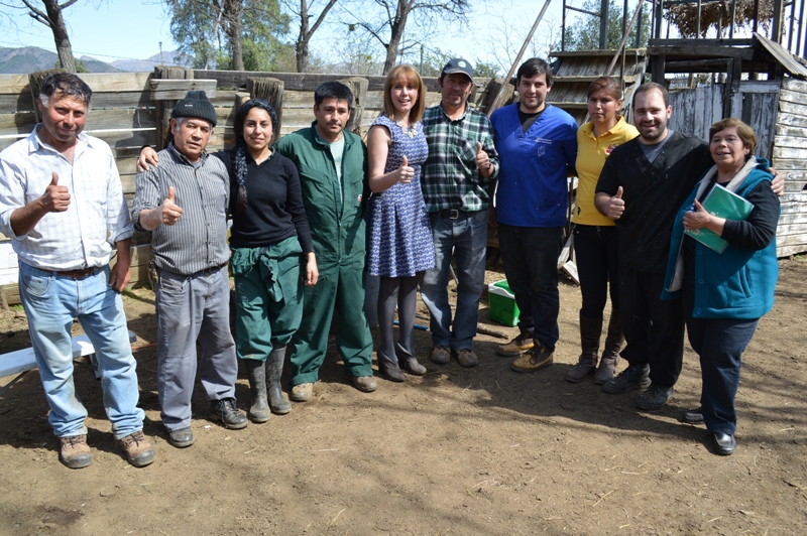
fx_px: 672
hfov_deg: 62.0
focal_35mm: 30
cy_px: 268
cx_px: 404
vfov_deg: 43.5
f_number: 6.3
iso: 100
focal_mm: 20
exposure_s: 1/160
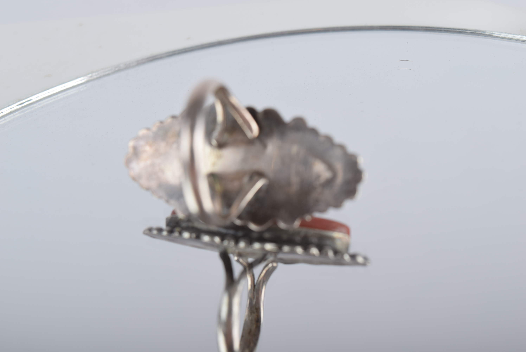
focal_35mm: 60
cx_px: 263
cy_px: 176
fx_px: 877
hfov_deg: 33.4
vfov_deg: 22.7
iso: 100
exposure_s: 1/125
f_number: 10
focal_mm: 40
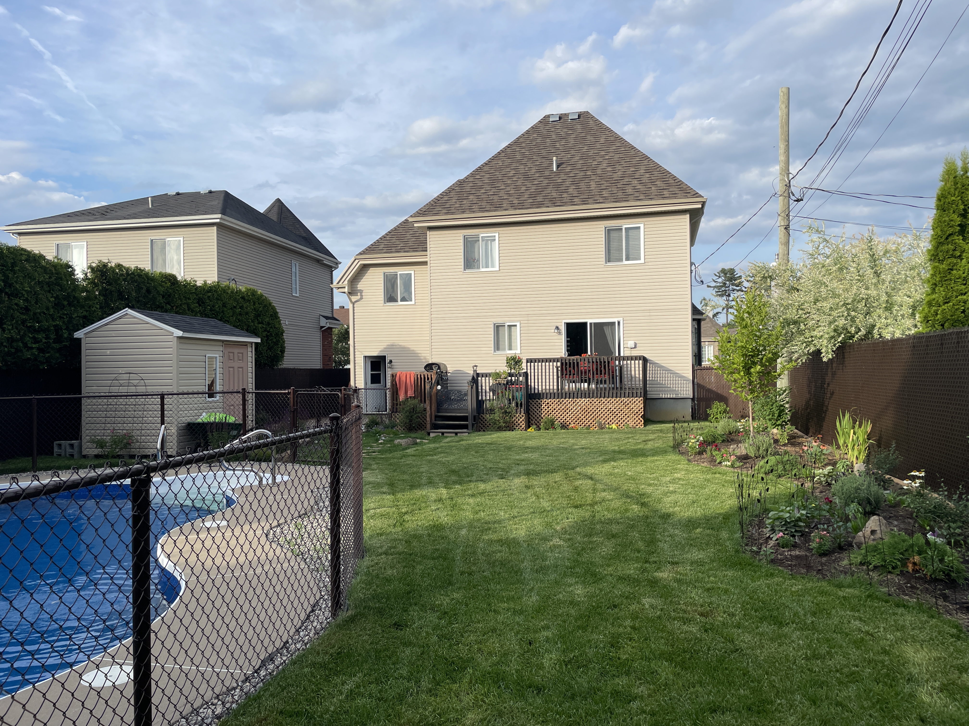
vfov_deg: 53.1
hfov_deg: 67.3
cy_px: 363
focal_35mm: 26
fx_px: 728
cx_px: 484
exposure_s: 1/2020
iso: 32
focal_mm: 4.2
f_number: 1.6
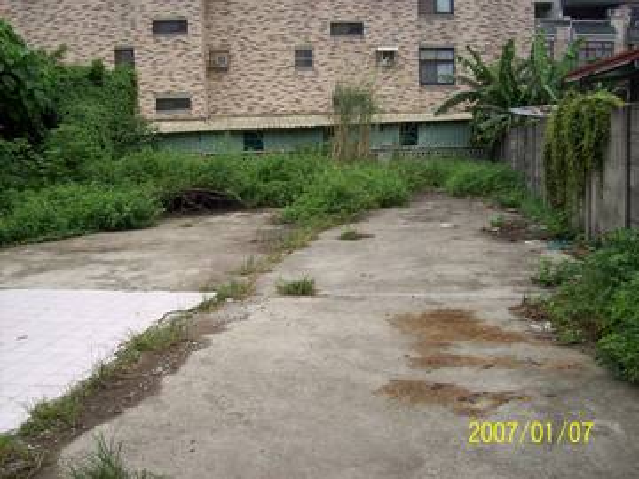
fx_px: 665
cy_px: 240
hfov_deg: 51.4
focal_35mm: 36
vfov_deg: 39.7
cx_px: 320
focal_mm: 6
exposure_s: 1/449
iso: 80
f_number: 4.8
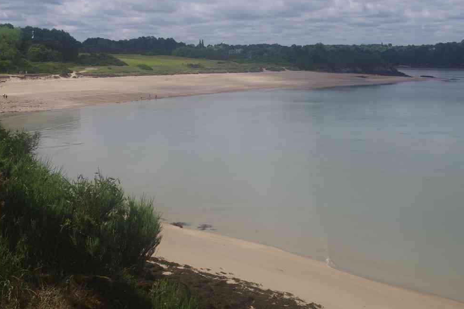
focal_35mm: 51
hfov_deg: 39.2
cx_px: 231
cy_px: 152
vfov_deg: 26.7
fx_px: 651
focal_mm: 33
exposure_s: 1/125
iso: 200
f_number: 11
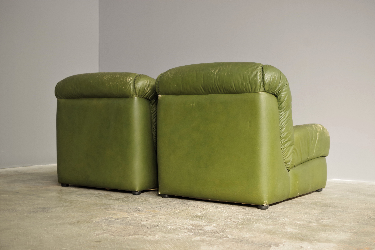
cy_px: 125
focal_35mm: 46
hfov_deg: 42.7
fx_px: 479
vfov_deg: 29.2
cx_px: 188
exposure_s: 1/6
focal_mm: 30.63
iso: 100
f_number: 4
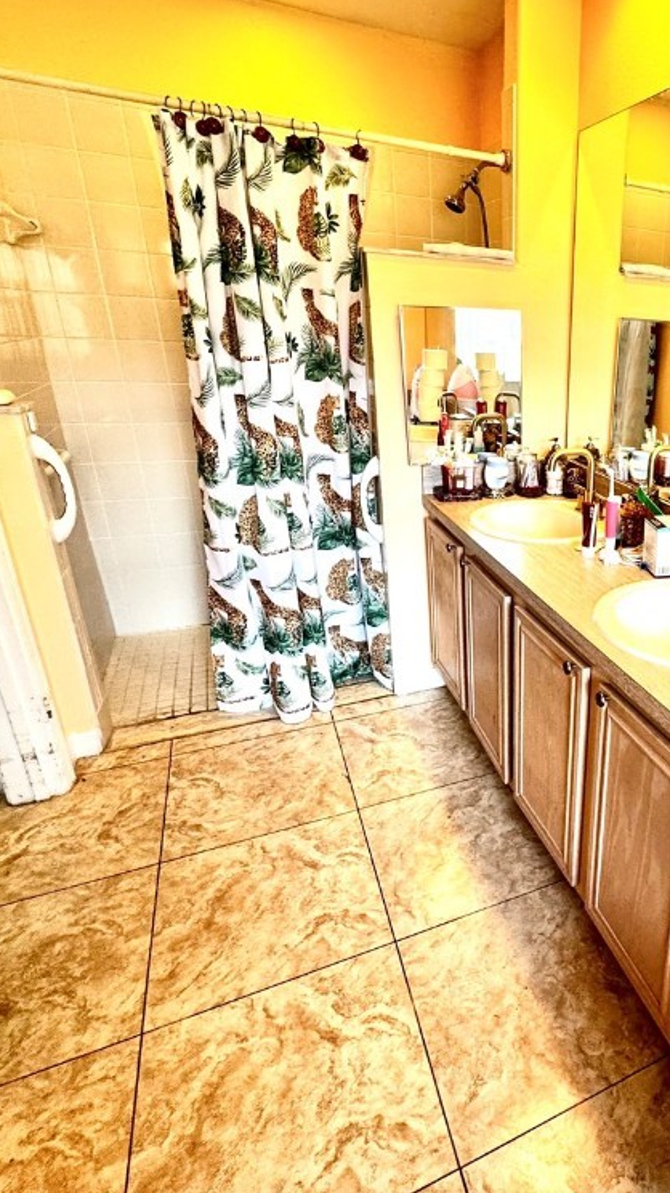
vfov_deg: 83.8
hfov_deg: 48.3
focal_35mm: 21
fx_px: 664
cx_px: 595
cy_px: 584
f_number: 2.2
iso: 200
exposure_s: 1/120
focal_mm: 2.22
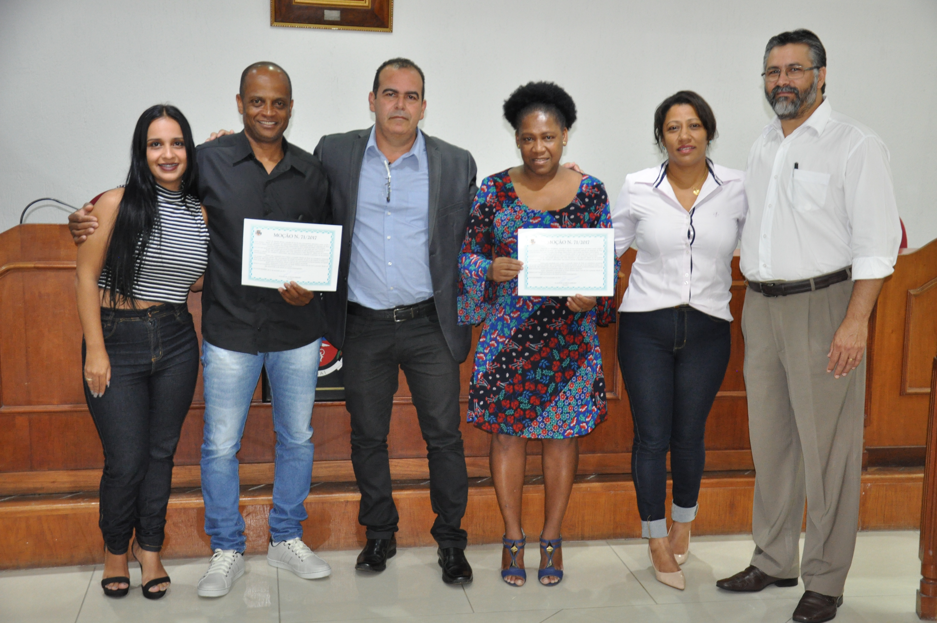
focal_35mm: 48
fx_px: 1248
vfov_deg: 28.0
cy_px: 312
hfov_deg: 41.2
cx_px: 468
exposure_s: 1/60
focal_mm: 32
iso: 1250
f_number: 4.5
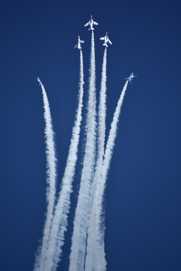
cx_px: 90
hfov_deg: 2.3
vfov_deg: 3.4
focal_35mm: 600
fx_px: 4525
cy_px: 136
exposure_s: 1/1600
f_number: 7.1
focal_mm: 400
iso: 200
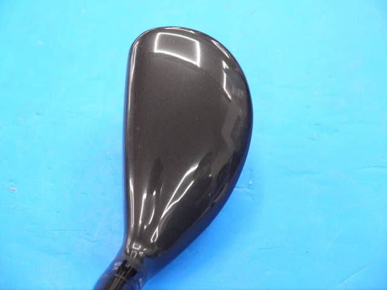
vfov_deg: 17.6
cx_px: 194
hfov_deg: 23.3
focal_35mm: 84
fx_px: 939
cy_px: 145
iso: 800
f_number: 5.6
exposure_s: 1/60
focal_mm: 42
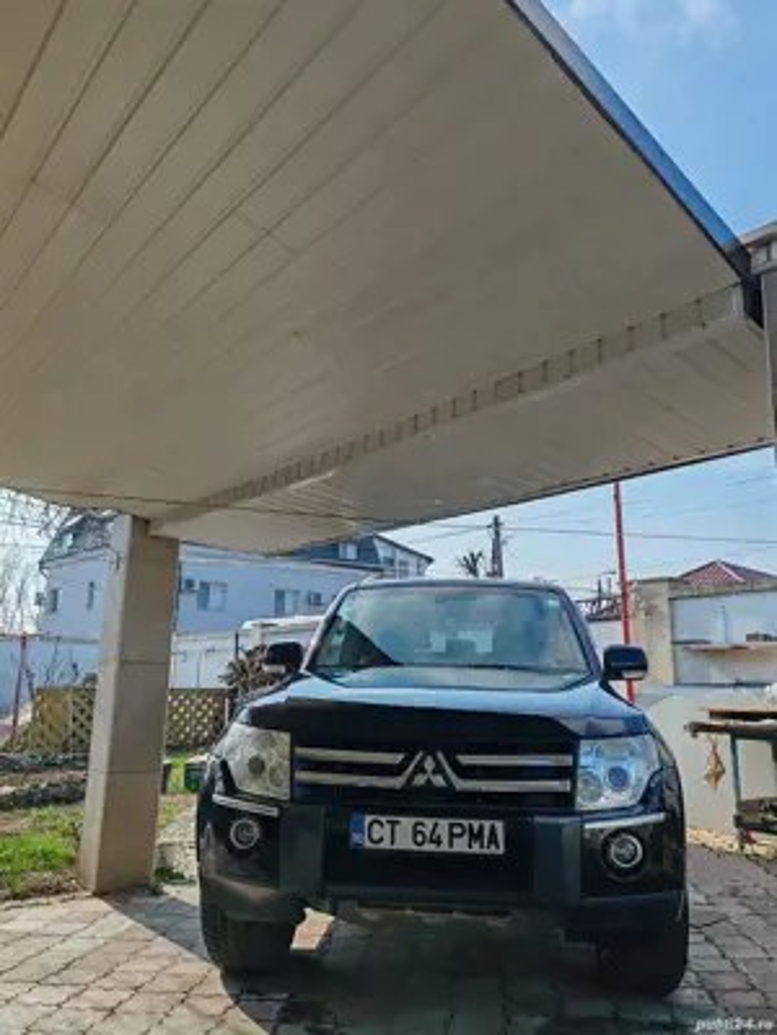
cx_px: 388
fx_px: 808
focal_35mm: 27
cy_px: 518
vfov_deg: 65.3
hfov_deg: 51.4
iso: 50
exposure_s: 1/810
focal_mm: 6.12
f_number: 1.9
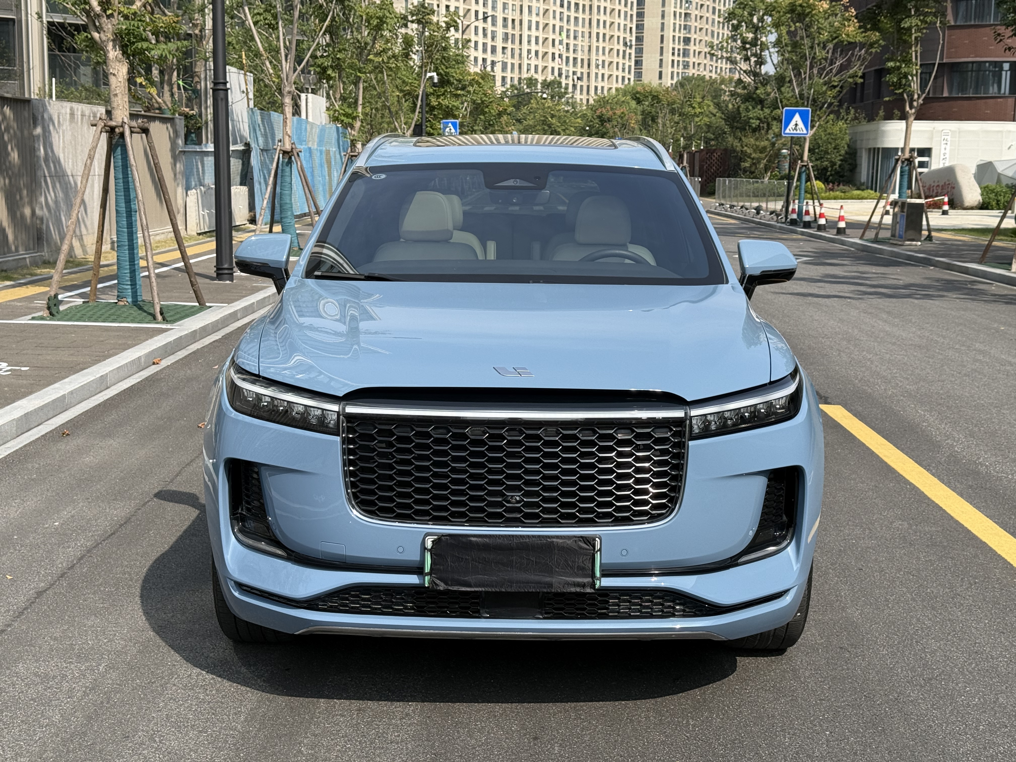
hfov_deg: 39.7
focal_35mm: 48
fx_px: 1409
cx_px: 508
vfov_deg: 30.3
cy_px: 381
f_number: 1.78
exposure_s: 1/3534
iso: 64
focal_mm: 6.76
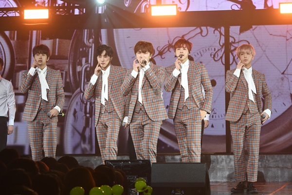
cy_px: 98
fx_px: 1484
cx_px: 146
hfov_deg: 11.2
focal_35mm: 183
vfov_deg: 7.5
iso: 2000
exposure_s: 1/500
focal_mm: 122
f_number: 6.3
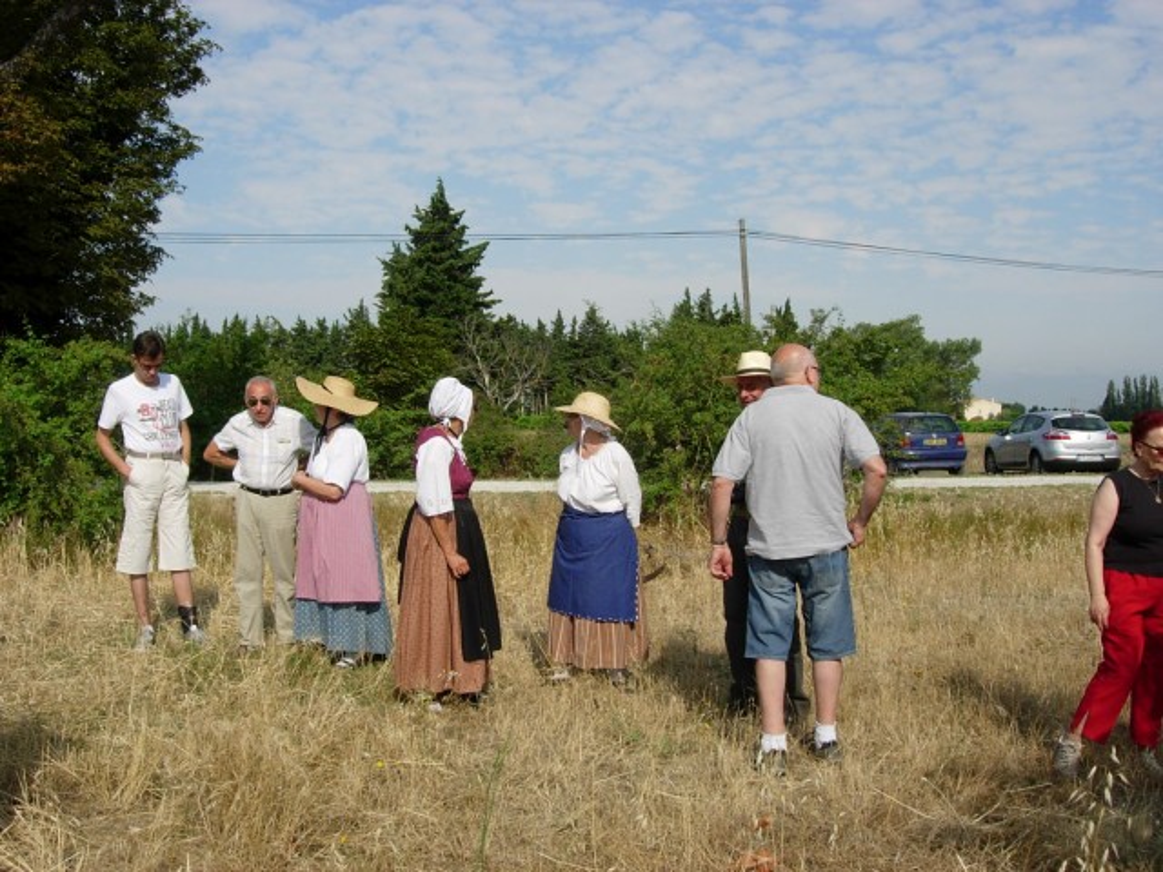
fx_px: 1277
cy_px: 436
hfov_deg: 49.0
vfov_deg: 37.7
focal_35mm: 38
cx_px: 582
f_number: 4.8
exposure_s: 1/886
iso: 64
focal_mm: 7.8
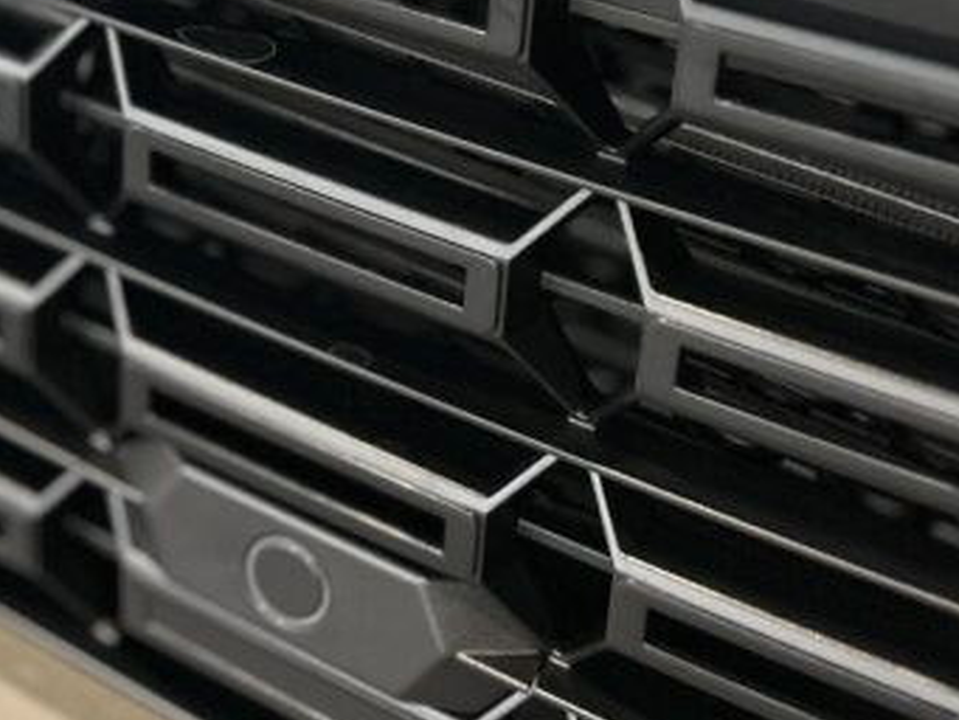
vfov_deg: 17.7
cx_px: -231
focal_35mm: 78
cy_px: -225
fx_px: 2162
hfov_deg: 22.7
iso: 100
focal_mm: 5.7
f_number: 1.5
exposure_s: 1/98
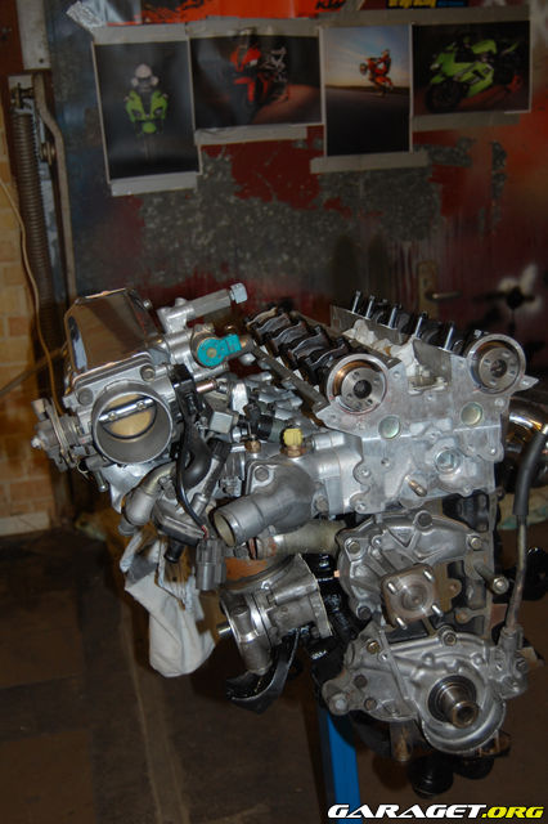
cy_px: 412
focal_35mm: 45
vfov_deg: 43.6
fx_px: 1029
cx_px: 274
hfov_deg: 29.8
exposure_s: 1/60
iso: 400
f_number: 4.2
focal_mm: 30
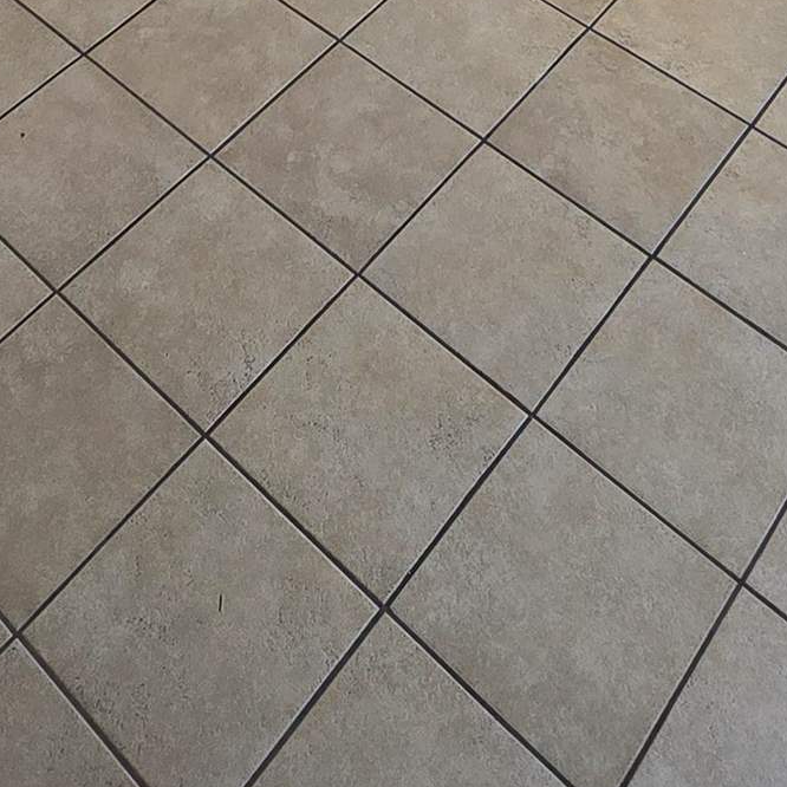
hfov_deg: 32.2
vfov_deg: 23.4
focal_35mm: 53
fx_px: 1363
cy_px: -488
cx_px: 340
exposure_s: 1/60
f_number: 2.2
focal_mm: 2.2
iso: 125
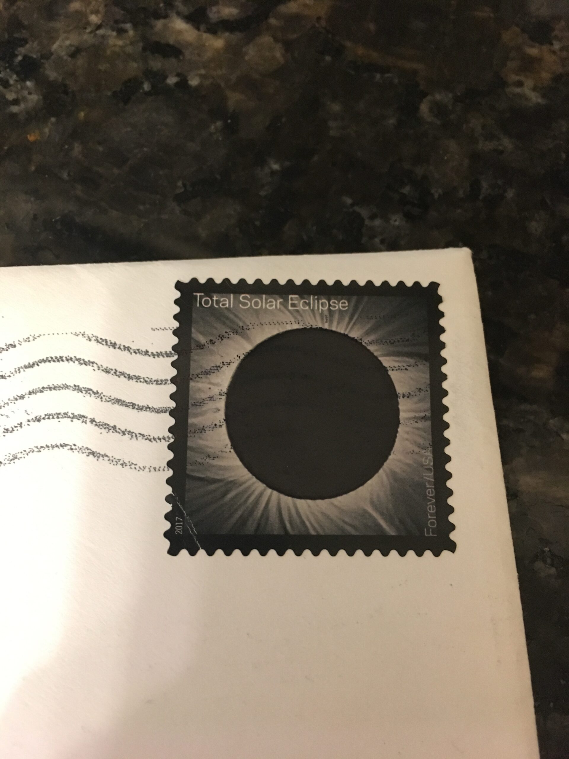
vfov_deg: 61.7
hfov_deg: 48.2
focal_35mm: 29
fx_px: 636
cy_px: 380
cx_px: 284
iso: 200
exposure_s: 1/15
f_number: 2.2
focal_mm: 4.15
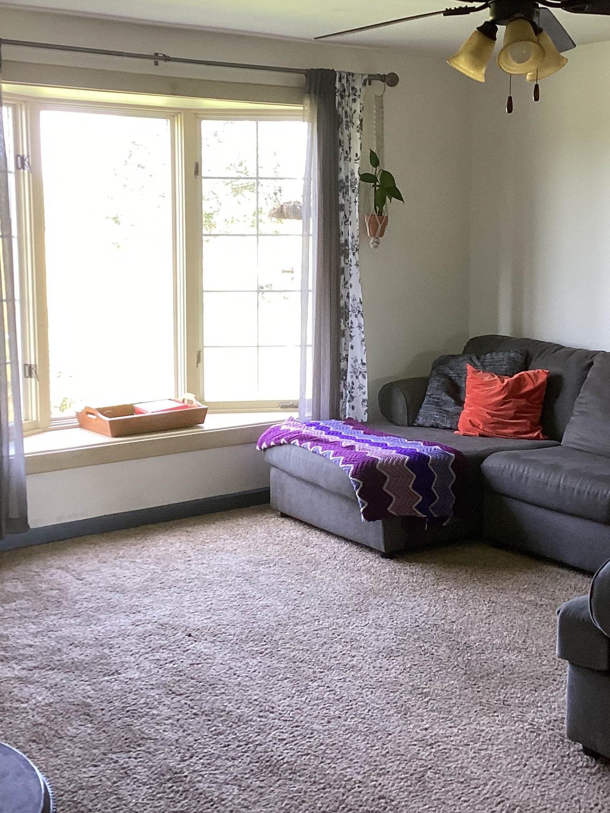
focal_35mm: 47
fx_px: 1104
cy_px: 362
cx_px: 321
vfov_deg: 40.4
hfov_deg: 30.9
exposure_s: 1/50
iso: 64
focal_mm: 3.3
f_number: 2.4
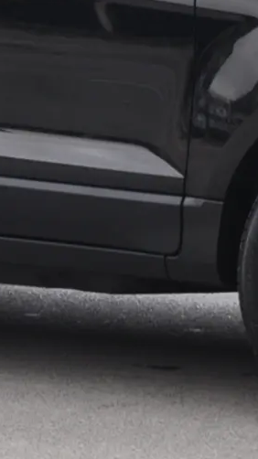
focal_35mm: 322
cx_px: 119
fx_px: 3920
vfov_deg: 6.7
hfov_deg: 3.8
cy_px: 27
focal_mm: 48
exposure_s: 1/125
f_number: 5.6
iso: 400
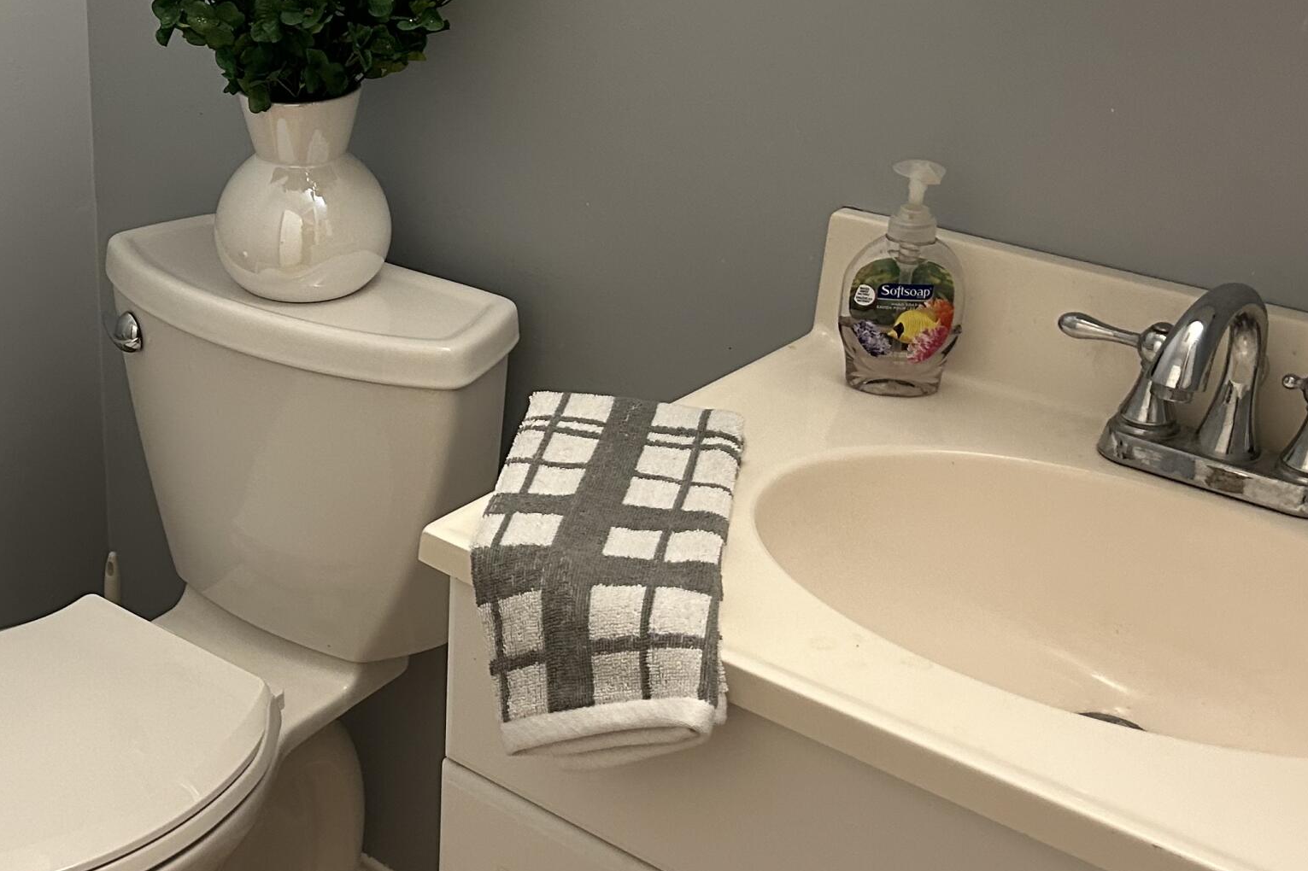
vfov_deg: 25.5
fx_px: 1925
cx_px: 227
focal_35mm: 53
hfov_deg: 36.0
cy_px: 369
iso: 200
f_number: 1.5
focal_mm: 5.7
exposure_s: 1/60
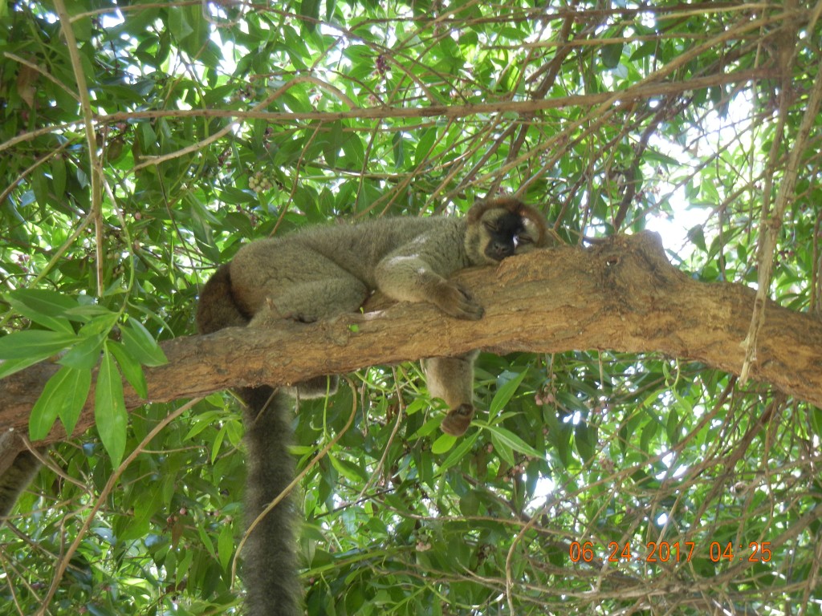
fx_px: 1615
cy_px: 308
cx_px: 411
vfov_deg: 21.6
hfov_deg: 28.6
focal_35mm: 68
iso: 244
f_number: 4.1
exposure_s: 1/24.1
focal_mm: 12.2
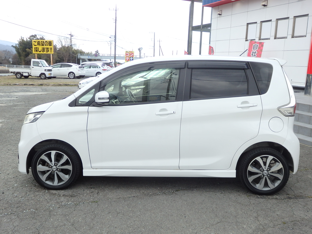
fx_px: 297
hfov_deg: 55.4
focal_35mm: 33
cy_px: 117
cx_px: 156
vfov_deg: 42.9
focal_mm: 6
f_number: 9.7
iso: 125
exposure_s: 1/640
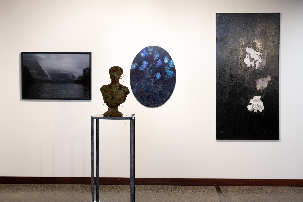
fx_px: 488
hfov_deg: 34.5
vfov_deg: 23.4
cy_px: 101
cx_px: 152
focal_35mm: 58
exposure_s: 1/8
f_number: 7.1
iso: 200
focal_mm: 58
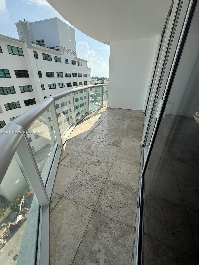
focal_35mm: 14
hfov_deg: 85.7
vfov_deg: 102.1
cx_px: 100
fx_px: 107
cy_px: 132
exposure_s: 1/1901
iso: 64
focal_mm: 2.22
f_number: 2.2
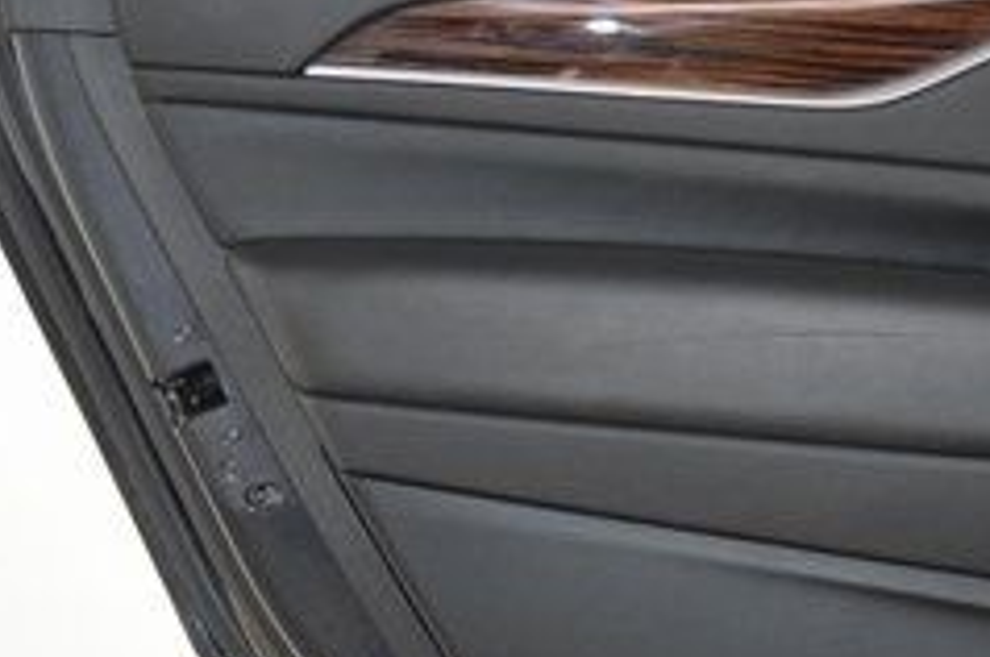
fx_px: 2664
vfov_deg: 13.8
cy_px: 667
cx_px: 1106
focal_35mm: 97
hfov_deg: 20.1
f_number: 3.8
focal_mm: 24
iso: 3200
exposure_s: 1/80
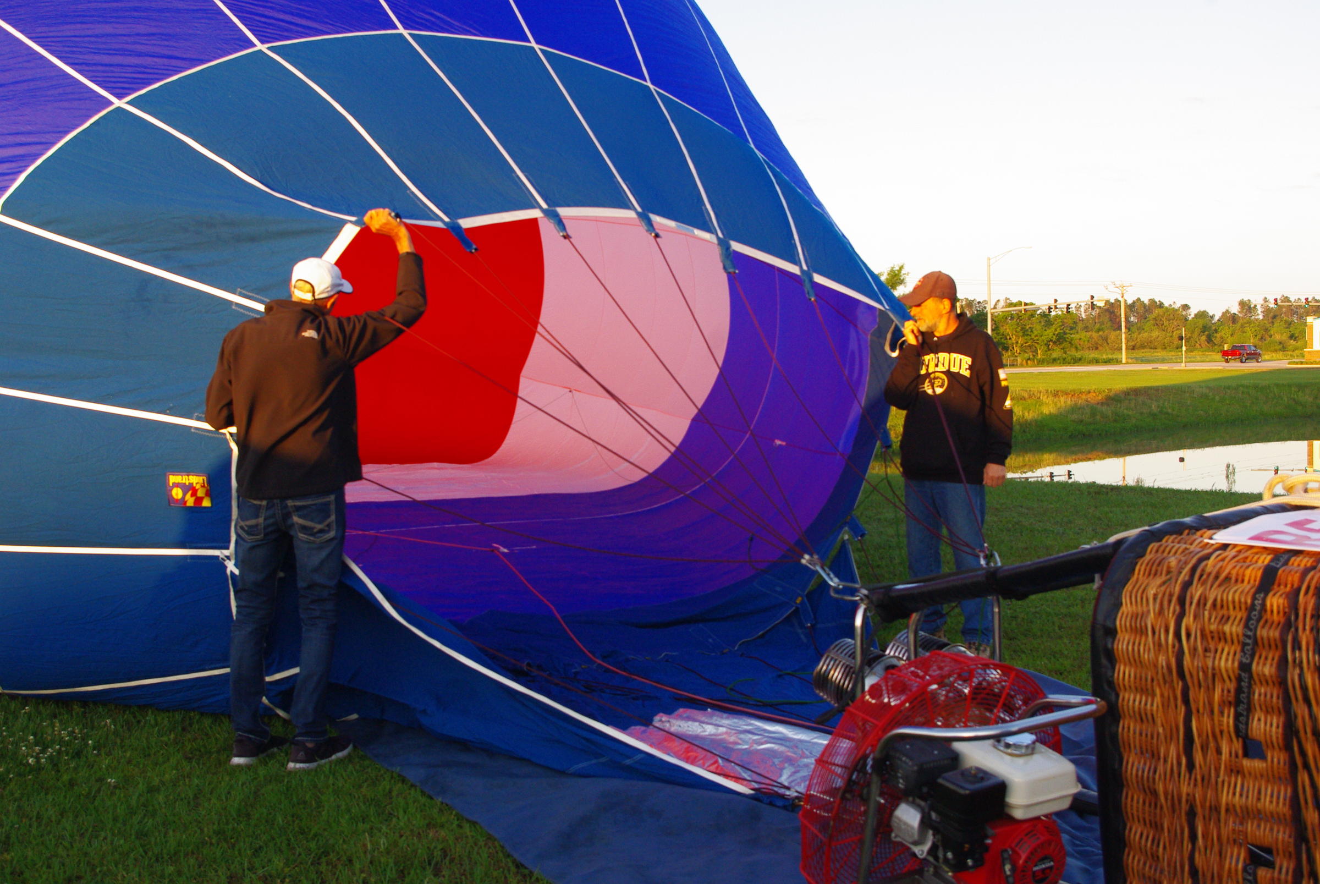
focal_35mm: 39
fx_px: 1432
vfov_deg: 34.3
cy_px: 442
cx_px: 660
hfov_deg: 49.5
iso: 400
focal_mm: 26.25
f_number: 8
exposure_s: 1/180
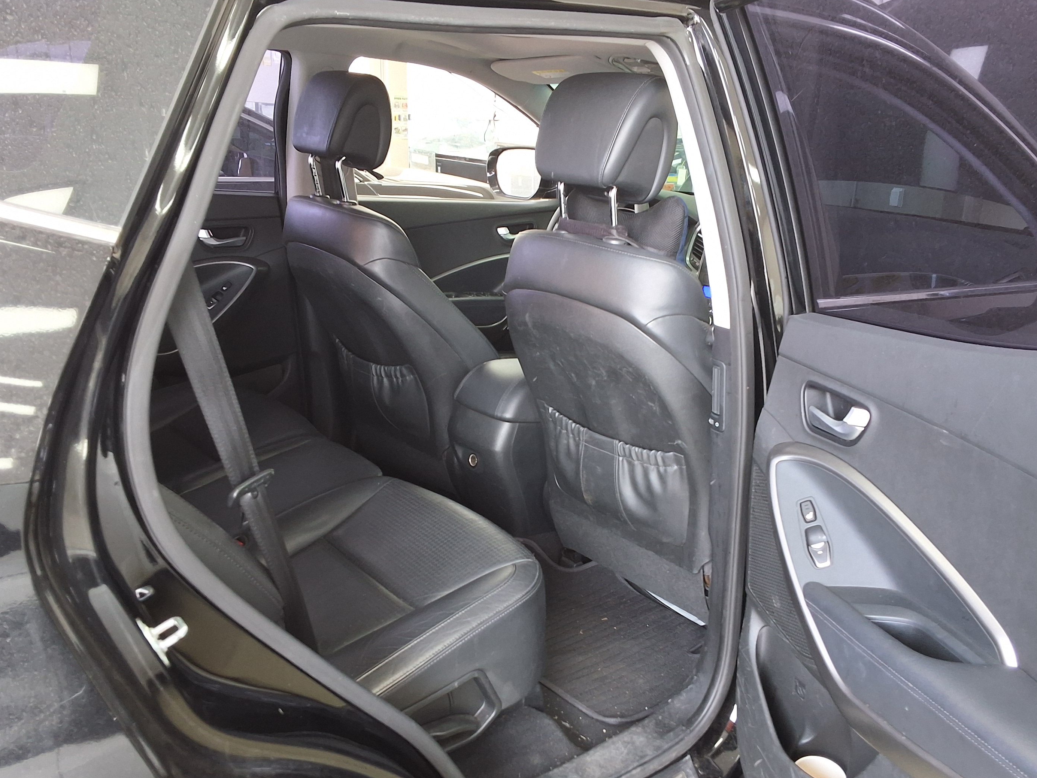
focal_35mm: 33
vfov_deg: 42.9
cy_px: 420
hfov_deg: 55.3
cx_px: 550
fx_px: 989
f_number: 1.9
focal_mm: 2.91
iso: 64
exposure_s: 1/40
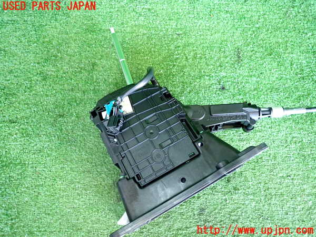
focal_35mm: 25
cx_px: 158
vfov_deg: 54.9
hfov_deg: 69.4
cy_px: 118
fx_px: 228
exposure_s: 1/30
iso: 320
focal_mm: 4.5
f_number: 2
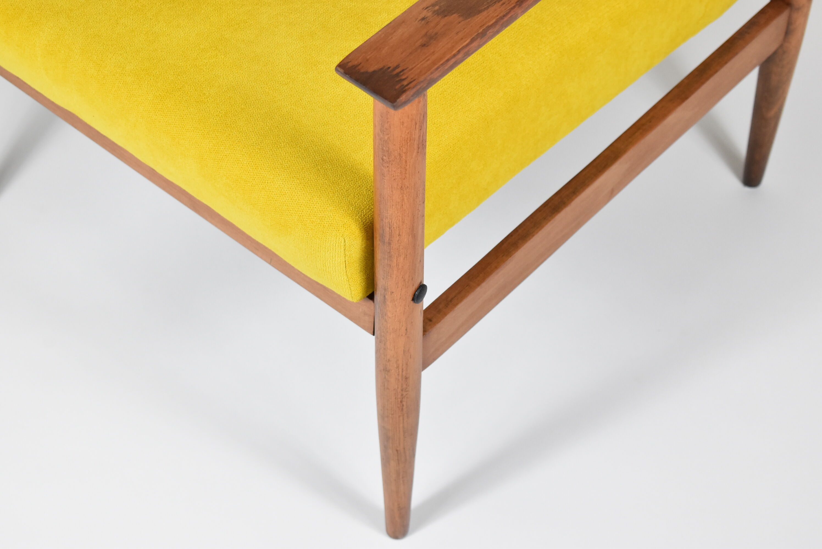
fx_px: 1885
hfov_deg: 24.6
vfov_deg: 16.6
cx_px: 411
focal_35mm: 82
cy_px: 274
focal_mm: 55
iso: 1800
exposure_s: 1/125
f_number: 5.6
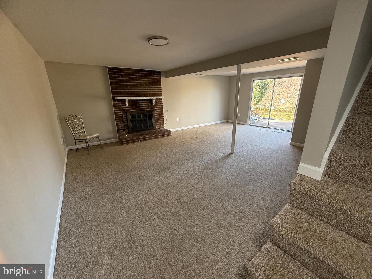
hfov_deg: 102.1
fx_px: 150
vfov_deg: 85.7
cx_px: 186
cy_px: 140
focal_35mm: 14
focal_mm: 2.22
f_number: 2.2
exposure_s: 1/120
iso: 250
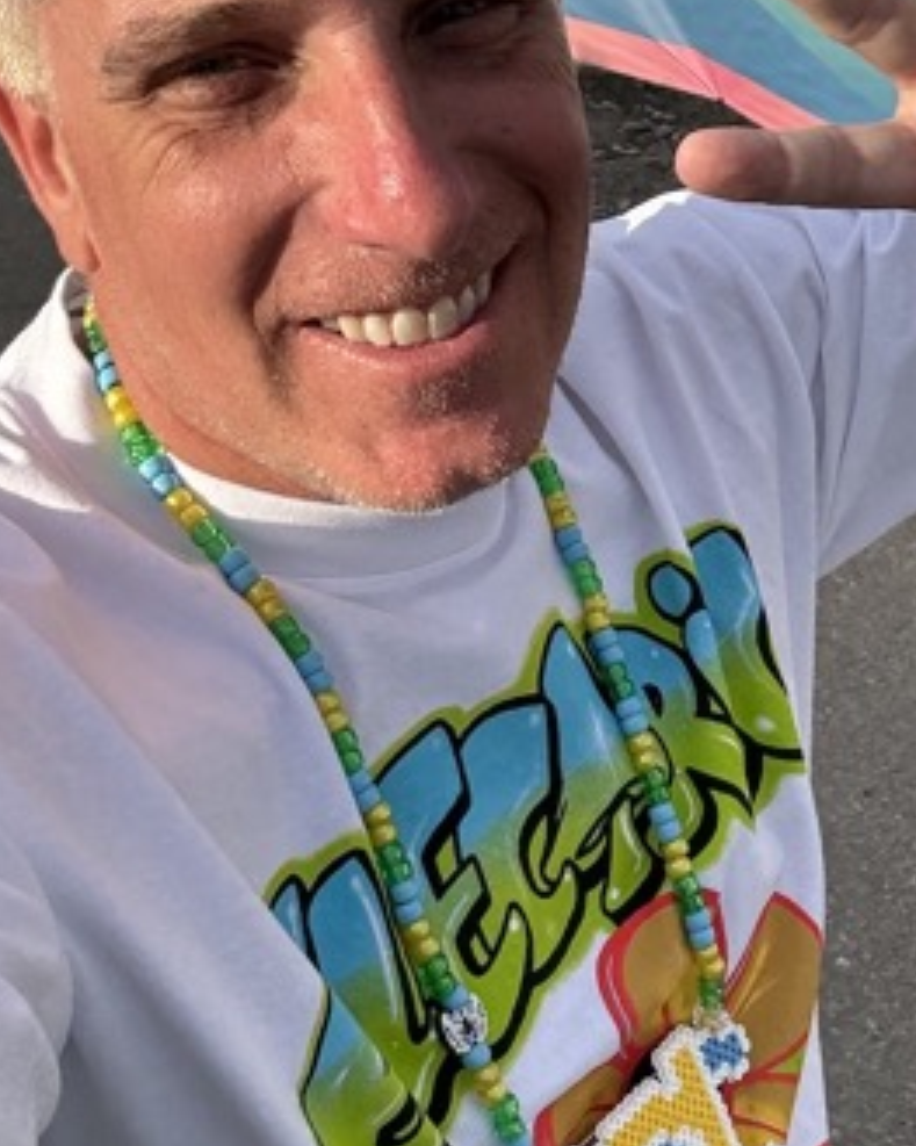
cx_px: 641
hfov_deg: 26.4
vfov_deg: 32.9
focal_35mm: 57
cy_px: 453
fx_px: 1932
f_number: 1.9
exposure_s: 1/1101
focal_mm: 2.69
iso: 25
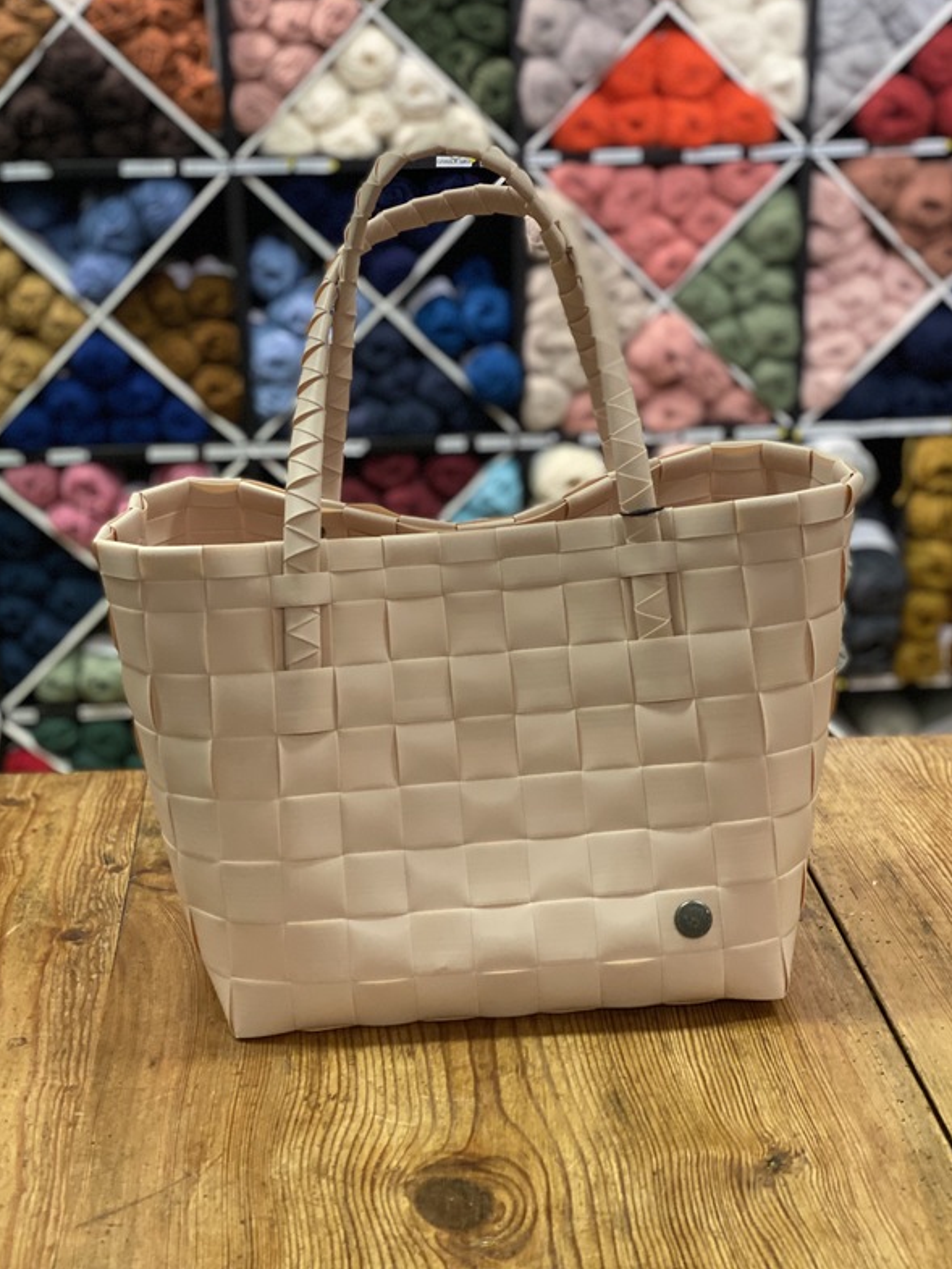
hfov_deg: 27.5
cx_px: 472
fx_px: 1943
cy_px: 624
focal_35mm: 53
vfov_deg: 36.2
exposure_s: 1/100
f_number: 2
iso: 200
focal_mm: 6
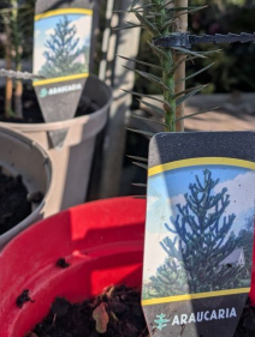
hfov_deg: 28.3
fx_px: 499
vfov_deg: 35.3
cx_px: 65
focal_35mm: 51
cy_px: 34
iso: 19
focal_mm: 6.9
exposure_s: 1/867
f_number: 1.68
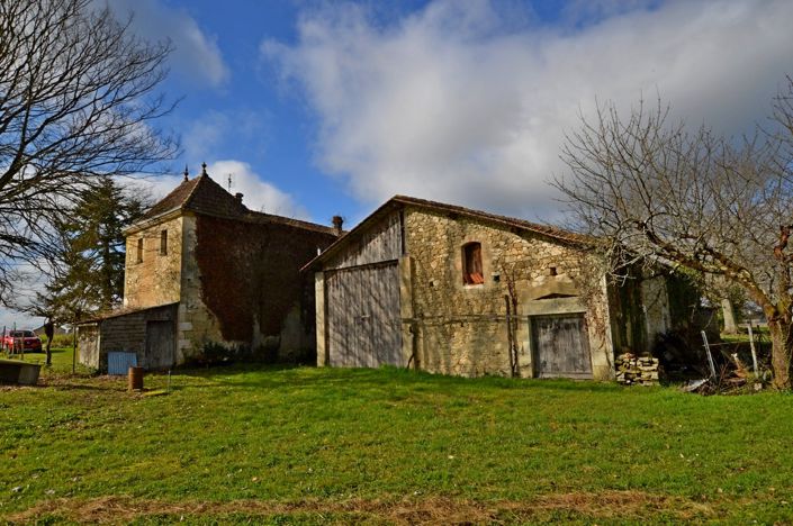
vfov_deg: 59.3
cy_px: 263
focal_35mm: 21
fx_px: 462
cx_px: 396
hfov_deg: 81.3
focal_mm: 14
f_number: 8
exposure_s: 1/250
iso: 100
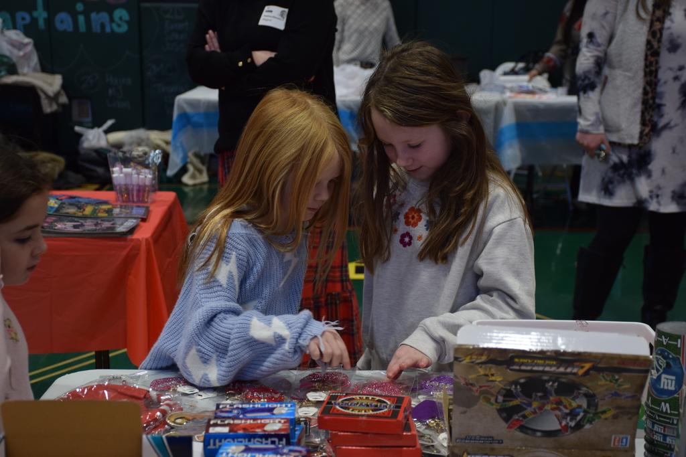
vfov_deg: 20.2
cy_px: 228
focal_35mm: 68
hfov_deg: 29.9
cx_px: 343
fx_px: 1286
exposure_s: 1/80
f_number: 4.5
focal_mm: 45
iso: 400
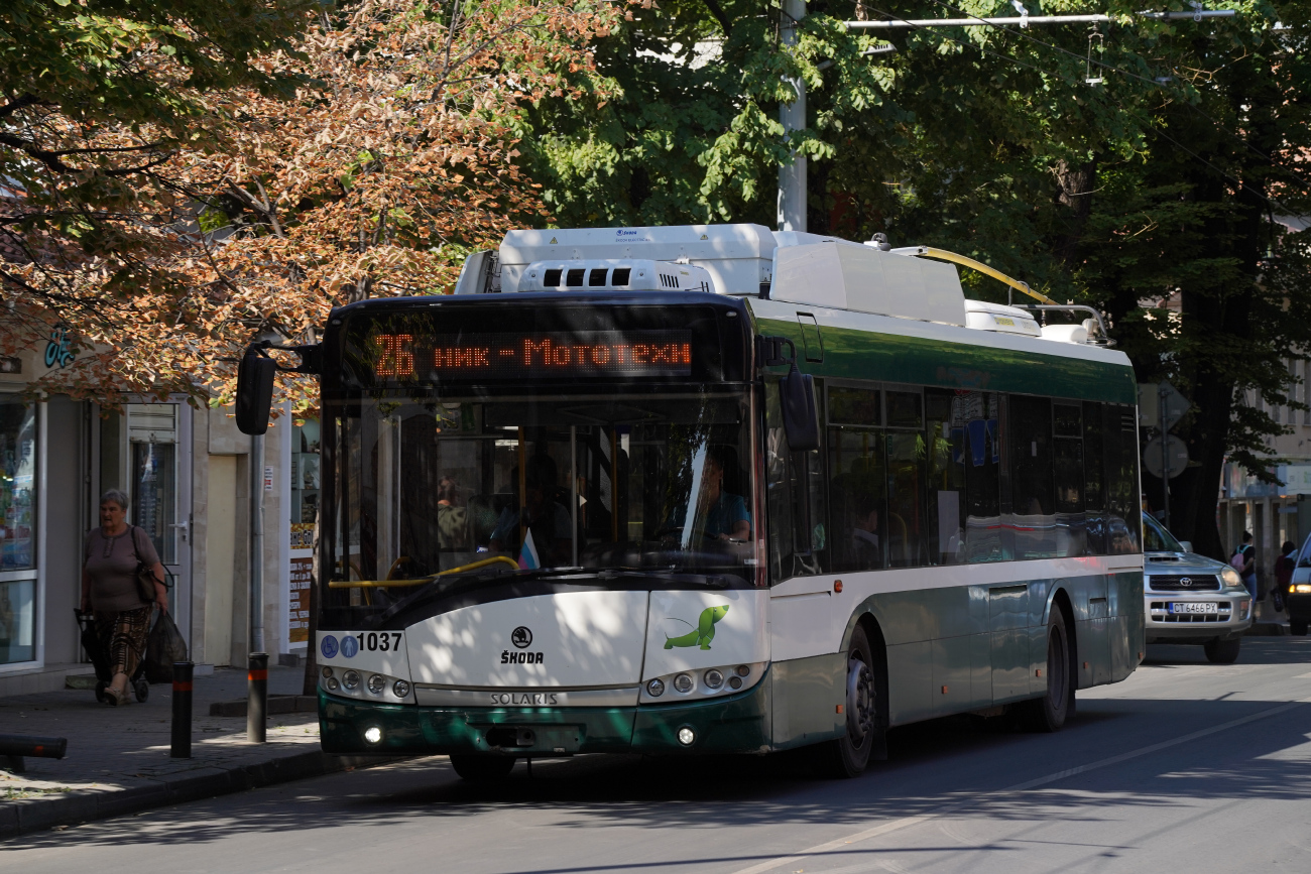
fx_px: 4771
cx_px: 656
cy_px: 437
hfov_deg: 15.6
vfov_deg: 10.5
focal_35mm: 131
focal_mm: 131
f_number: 9
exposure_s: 1/400
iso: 250
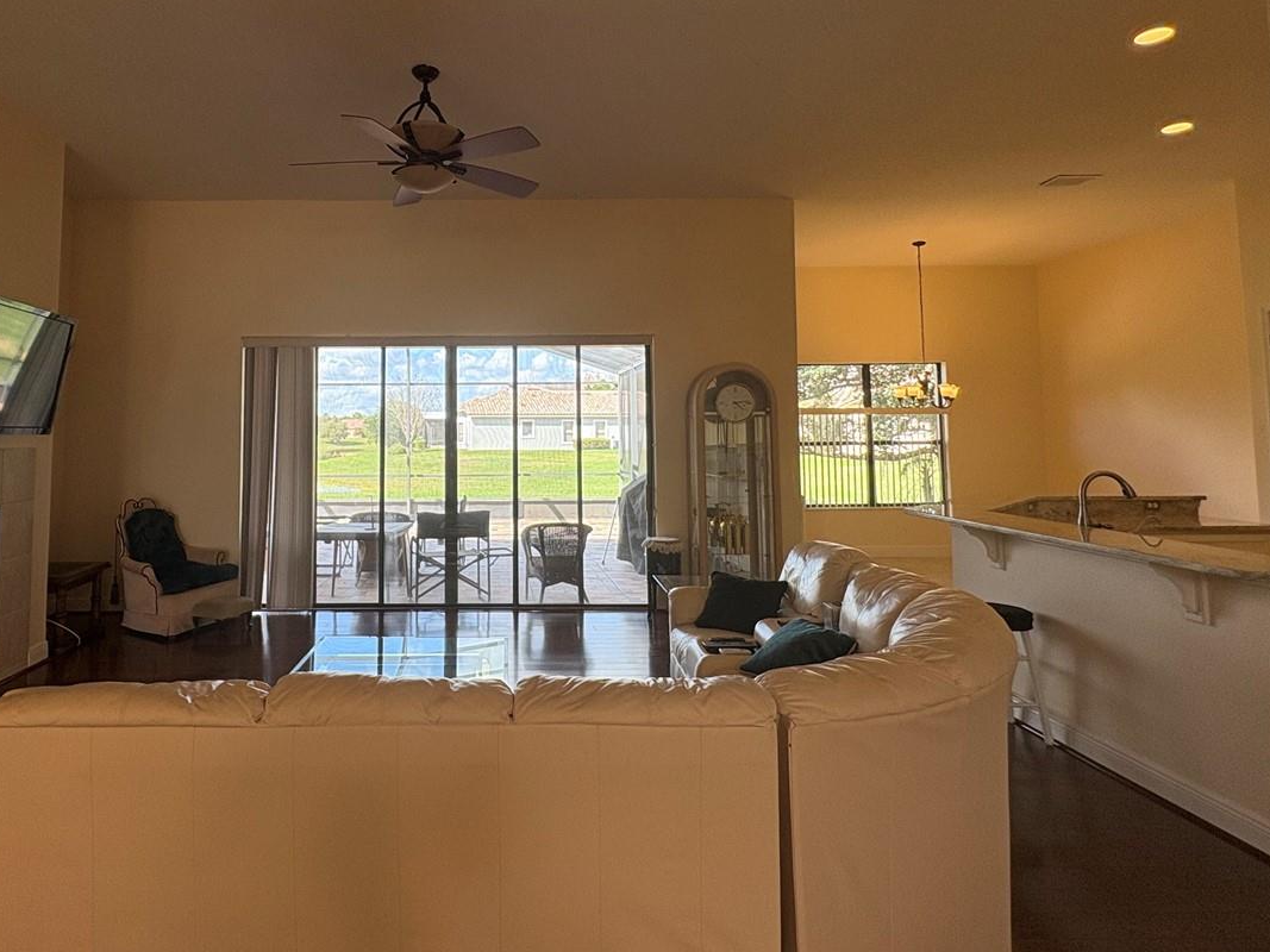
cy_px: 381
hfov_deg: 77.9
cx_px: 498
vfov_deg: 62.9
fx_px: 770
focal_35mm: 21
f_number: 2.2
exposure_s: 1/134
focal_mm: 2.22
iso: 64
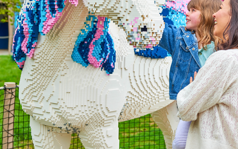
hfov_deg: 27.0
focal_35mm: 76
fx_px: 493
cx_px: 159
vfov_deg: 17.0
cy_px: 22
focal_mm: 42
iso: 200
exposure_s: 1/640
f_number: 3.5
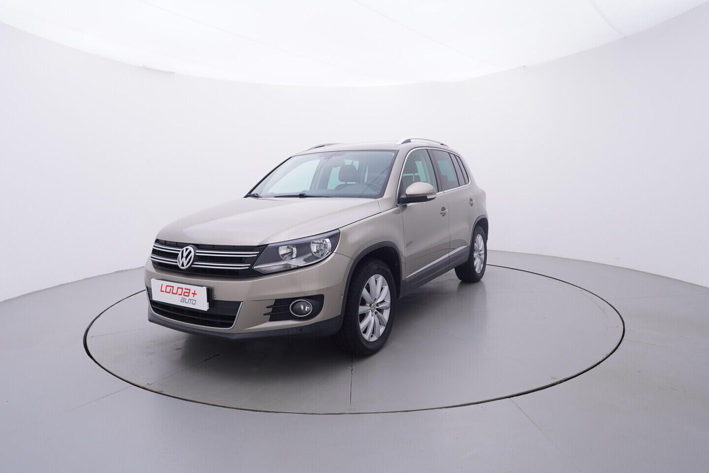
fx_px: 443
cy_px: 236
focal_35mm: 22
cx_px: 354
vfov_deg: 56.2
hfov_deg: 77.3
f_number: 5
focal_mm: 15
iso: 200
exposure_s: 1/80
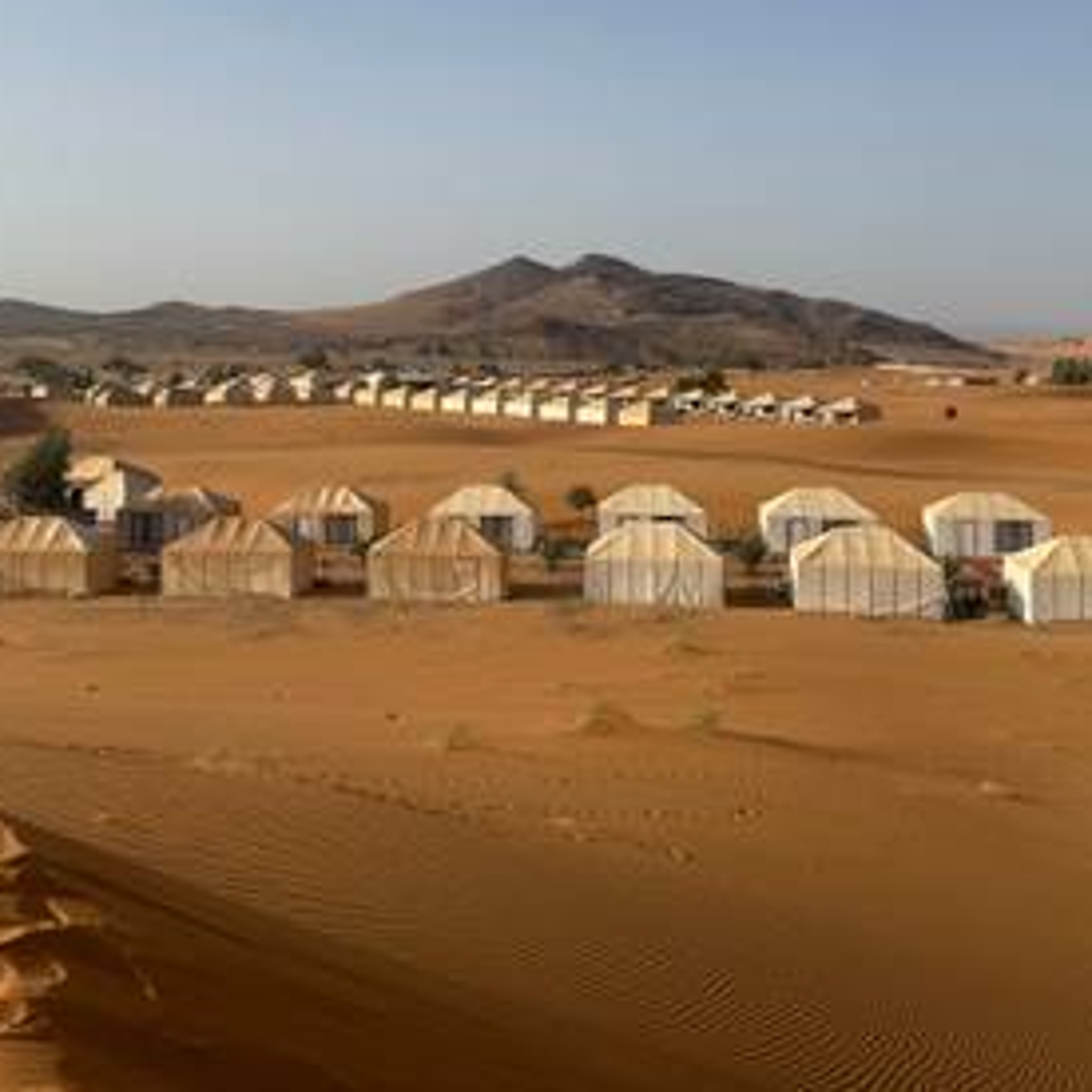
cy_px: 381
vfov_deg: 44.4
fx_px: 1321
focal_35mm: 37
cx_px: 544
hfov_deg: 44.9
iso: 80
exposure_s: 1/6711
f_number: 1.78
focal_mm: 6.76
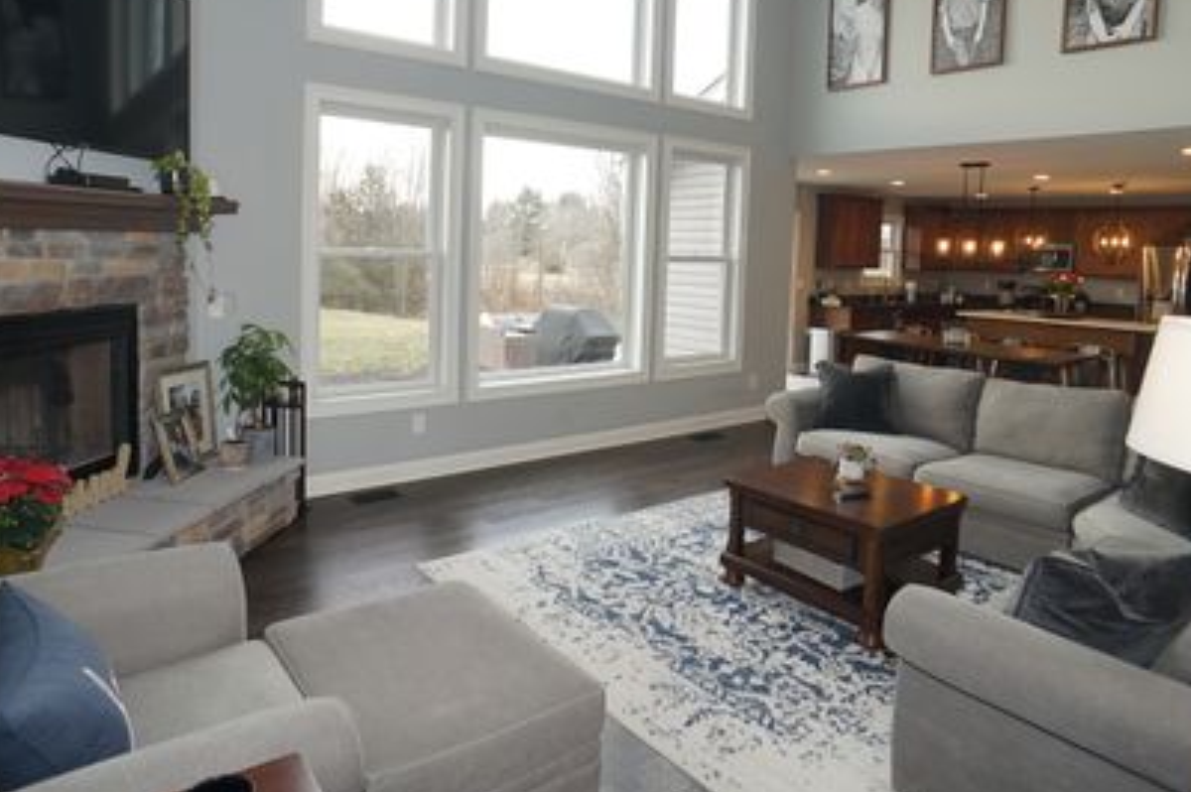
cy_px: 308
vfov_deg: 43.3
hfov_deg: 62.0
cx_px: 581
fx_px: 992
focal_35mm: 30
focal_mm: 16
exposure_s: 1/60
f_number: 4
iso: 200
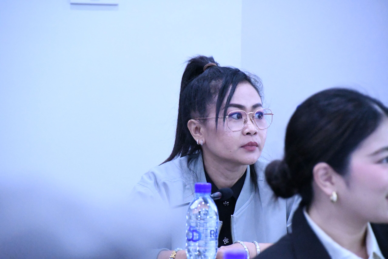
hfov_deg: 7.4
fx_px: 2985
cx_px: 194
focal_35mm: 277
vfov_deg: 5.0
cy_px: 130
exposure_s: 1/320
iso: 18000
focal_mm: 185
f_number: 6
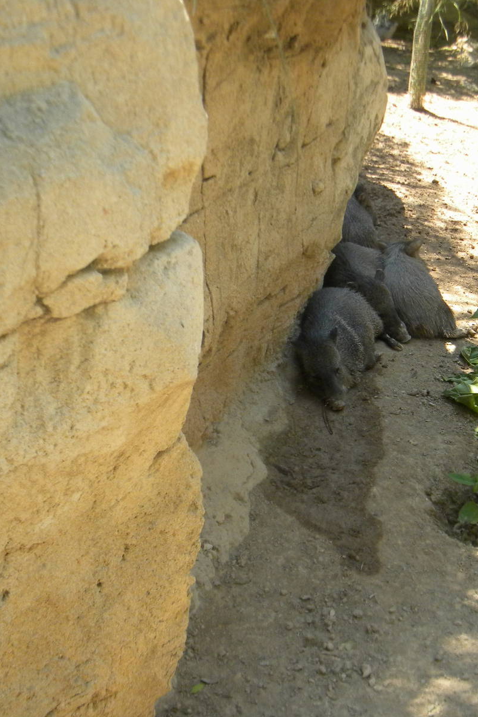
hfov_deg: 23.4
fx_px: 1135
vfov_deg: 35.1
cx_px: 391
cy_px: 358
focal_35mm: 57
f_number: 3.8
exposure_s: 1/500
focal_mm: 7.3
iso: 235
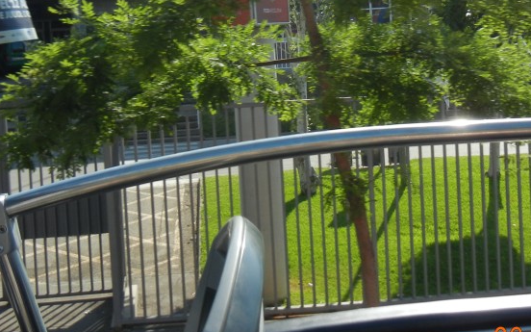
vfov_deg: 21.6
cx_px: 304
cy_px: 46
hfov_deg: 34.5
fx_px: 854
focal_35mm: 59
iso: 160
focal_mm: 5.4
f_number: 7
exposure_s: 1/275
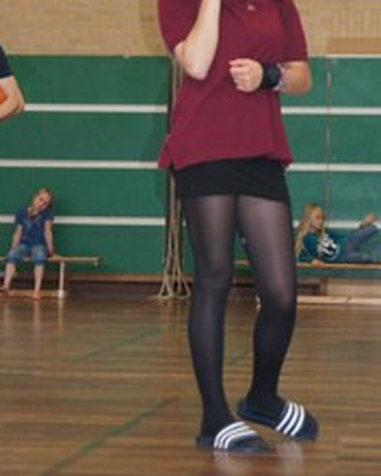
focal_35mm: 141
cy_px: 151
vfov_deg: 13.7
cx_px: 238
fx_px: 1985
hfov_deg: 11.0
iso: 1250
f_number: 5.6
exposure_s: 1/100
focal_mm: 55
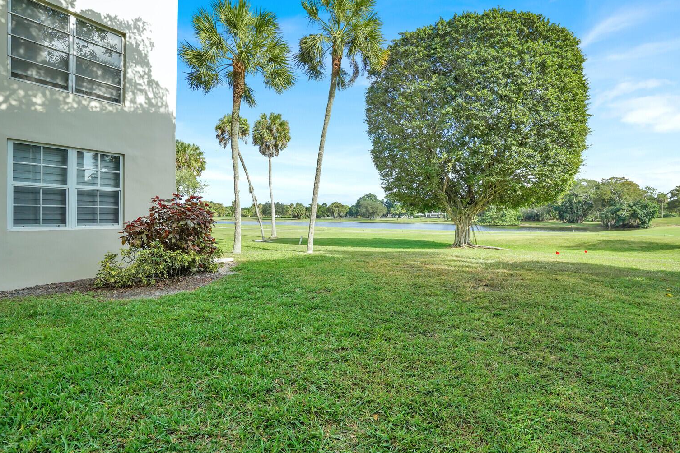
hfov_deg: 93.3
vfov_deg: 70.4
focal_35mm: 17
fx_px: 321
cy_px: 216
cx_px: 349
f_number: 8
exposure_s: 1/640
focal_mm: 16
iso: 800
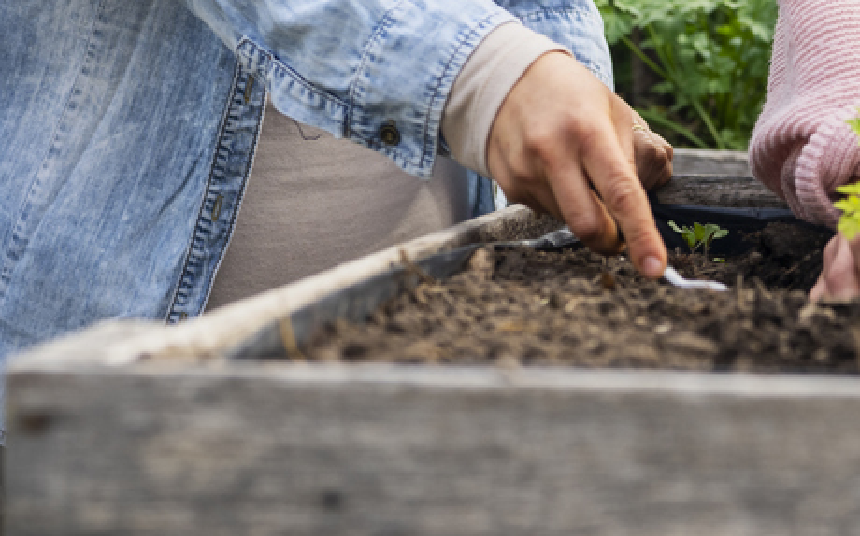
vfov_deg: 9.2
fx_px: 3256
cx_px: 918
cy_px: -233
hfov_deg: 14.7
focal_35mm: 139
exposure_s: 1/640
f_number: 2.8
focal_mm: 50
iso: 125
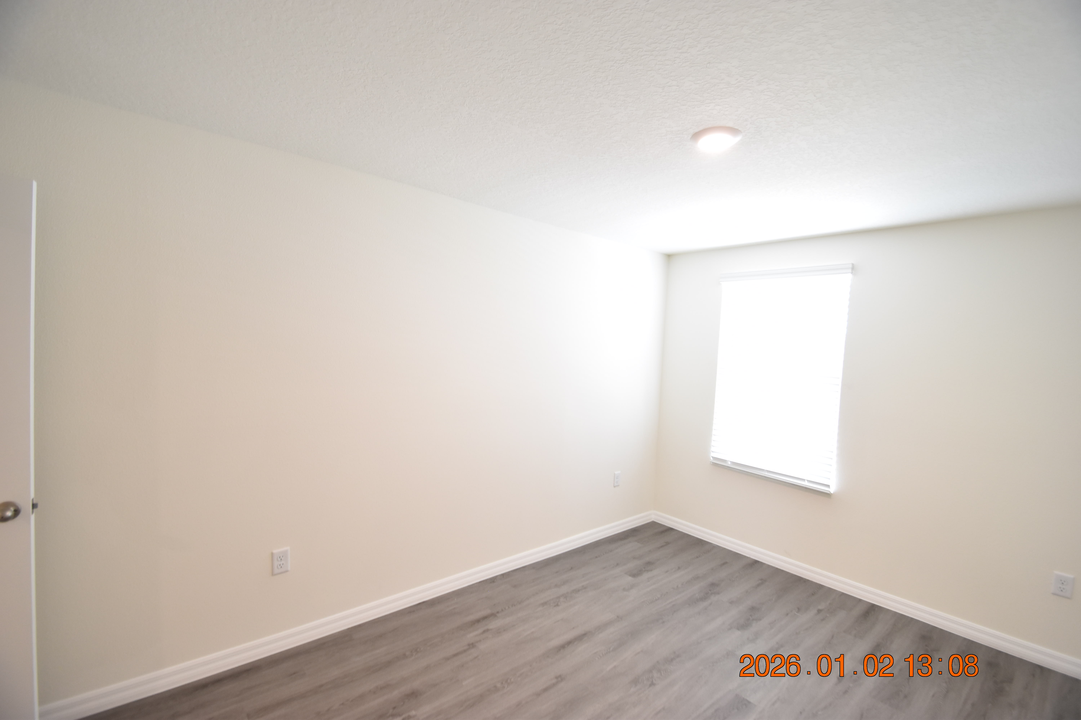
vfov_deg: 77.3
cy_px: 360
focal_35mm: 15
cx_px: 540
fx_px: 450
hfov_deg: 100.4
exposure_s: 1/30
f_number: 3.5
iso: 800
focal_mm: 10
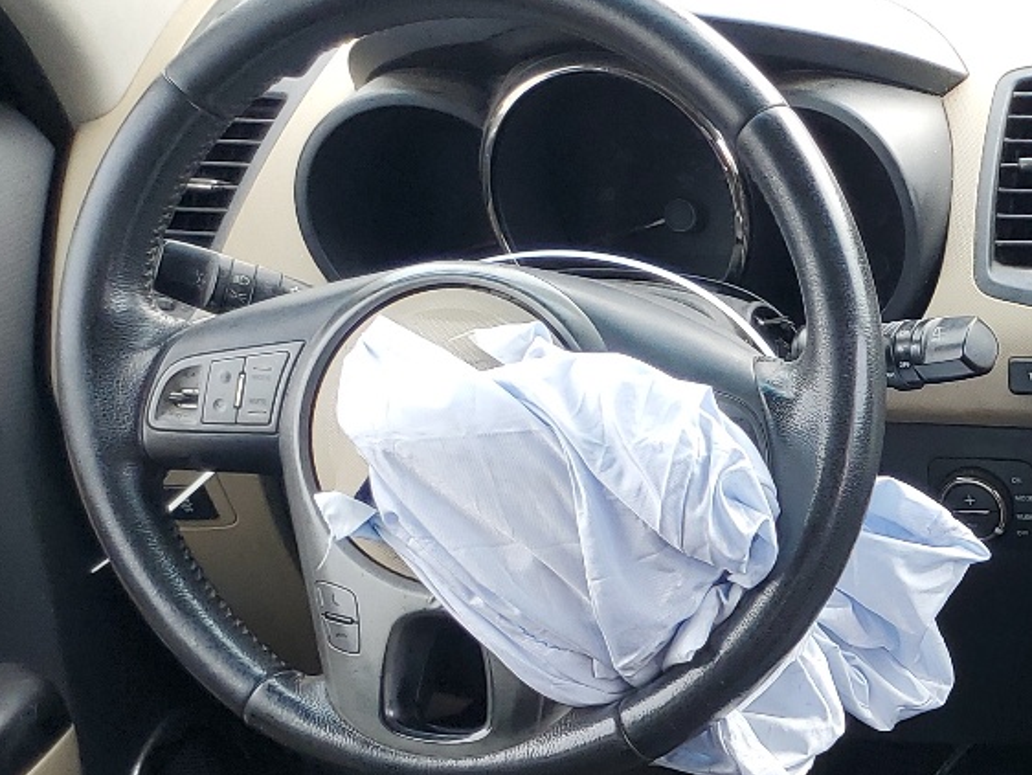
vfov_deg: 19.0
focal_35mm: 74
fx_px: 2207
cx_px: 1256
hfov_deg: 23.8
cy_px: 893
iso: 50
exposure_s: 1/149
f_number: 1.5
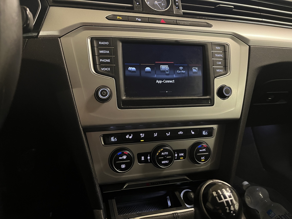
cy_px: 110
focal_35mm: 26
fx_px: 219
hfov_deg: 67.3
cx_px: 146
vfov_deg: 53.1
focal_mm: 5.1
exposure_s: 1/40
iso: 500
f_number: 1.6
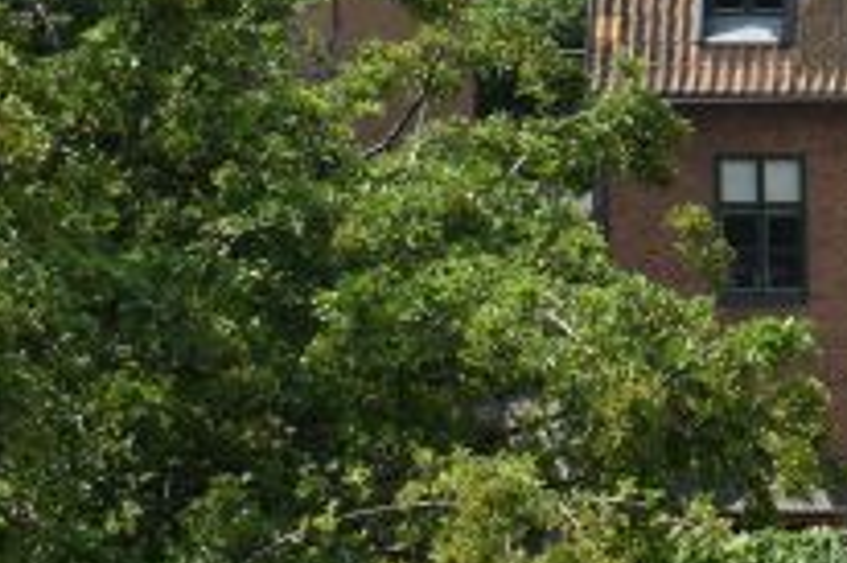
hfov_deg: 8.6
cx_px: 1435
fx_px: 5442
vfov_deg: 5.8
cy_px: -368
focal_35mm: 231
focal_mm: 31
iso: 100
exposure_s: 1/320
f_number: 9
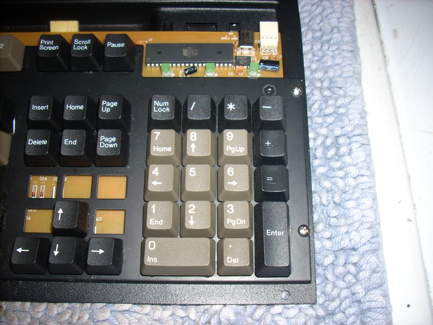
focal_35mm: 37
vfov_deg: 38.7
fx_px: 463
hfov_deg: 50.1
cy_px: 162
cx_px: 216
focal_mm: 6.2
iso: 64
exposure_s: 1/60
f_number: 2.8
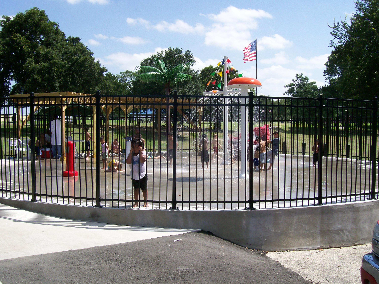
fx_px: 394
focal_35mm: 36
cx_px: 190
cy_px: 142
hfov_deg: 51.4
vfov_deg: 39.7
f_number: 4.8
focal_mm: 6
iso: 80
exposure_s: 1/549
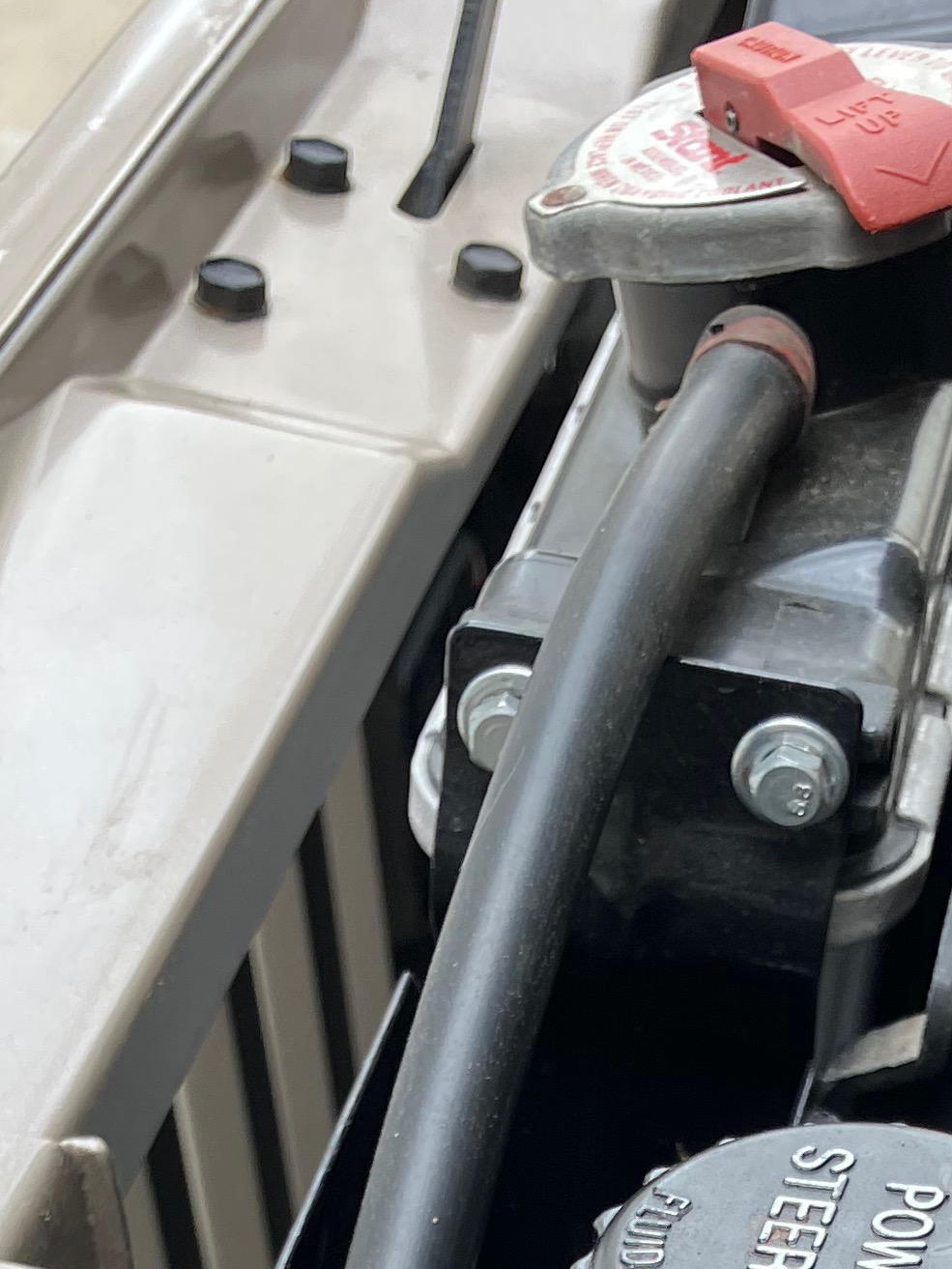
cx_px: 626
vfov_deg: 20.2
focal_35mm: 86
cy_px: 1787
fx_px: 3153
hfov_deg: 17.1
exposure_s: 1/129
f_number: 1.8
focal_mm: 3.99
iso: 20
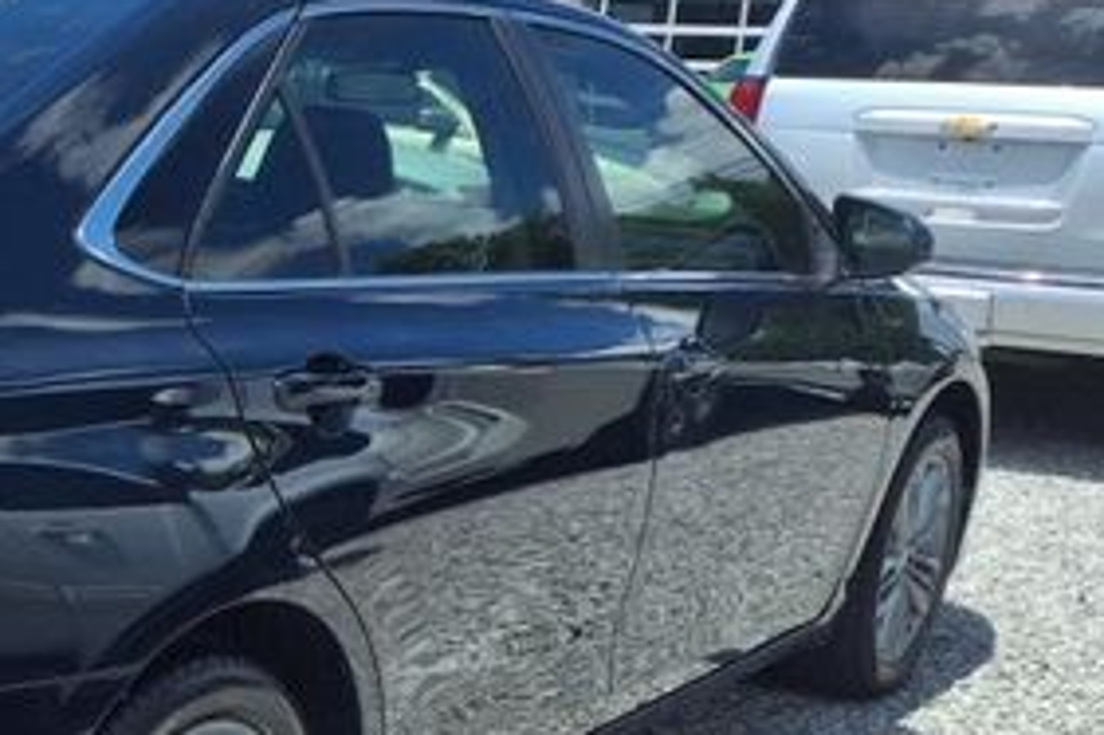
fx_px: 1961
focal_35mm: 64
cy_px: 680
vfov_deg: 20.7
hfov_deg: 28.9
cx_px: -71
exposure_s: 1/2000
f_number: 1.9
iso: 40
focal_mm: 3.58
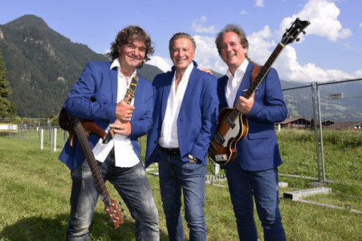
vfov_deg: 41.1
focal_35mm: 32
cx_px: 181
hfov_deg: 58.8
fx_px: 322
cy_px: 120
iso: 125
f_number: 8
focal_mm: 32
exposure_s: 1/160
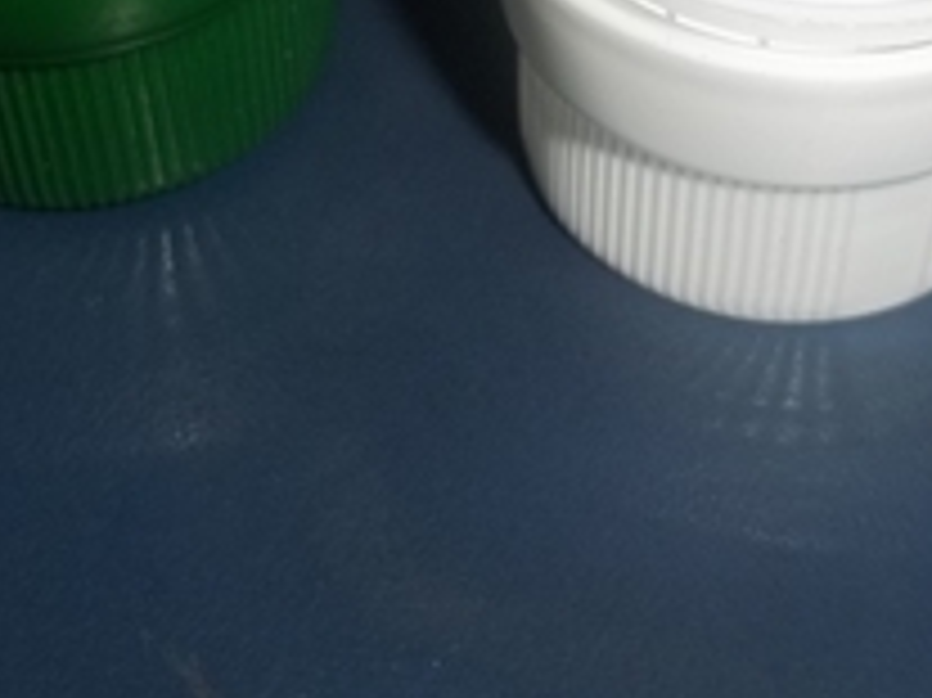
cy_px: 83
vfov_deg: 16.7
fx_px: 2341
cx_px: 468
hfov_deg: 22.5
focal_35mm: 87
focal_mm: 6.5
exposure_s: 1/30
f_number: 3.1
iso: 64
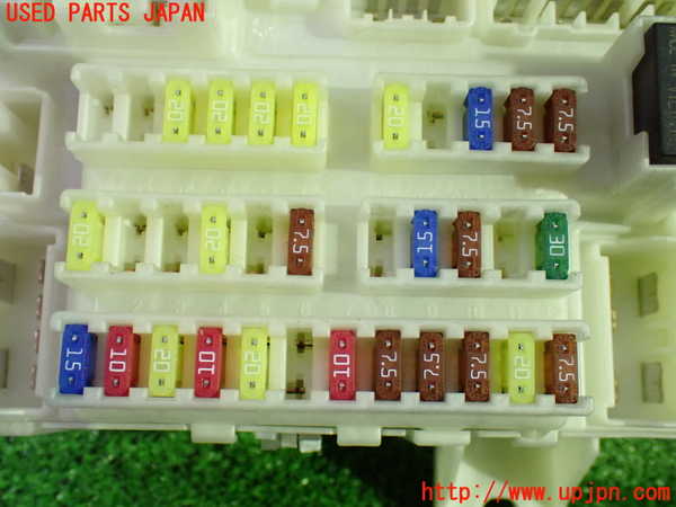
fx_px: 801
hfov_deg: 45.8
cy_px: 254
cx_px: 338
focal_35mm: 41
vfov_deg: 35.1
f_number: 2.8
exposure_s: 1/40
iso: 1000
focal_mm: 7.31
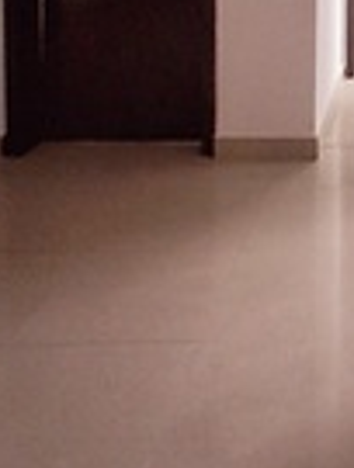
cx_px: 439
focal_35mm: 54
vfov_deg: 31.1
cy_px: -61
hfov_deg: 24.3
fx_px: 733
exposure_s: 1/25
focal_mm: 1.64
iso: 200
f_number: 2.2
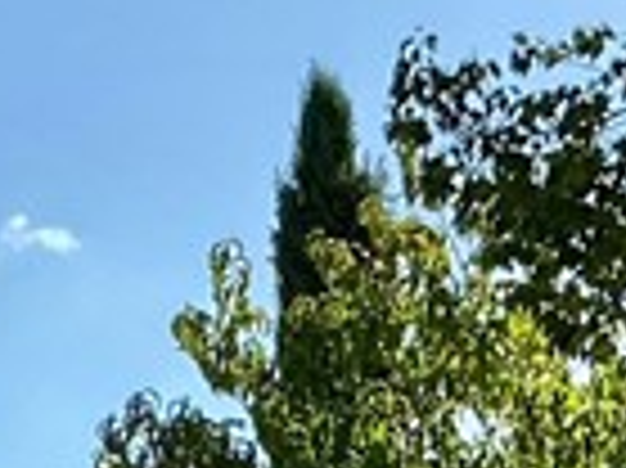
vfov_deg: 6.7
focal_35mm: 207
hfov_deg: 9.3
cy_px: 1202
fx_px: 3740
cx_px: -351
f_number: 1.8
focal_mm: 3
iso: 25
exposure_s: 1/1342
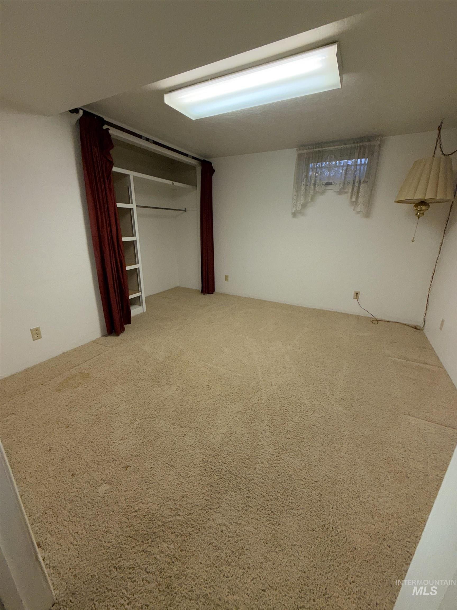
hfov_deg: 85.7
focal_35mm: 14
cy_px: 305
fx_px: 246
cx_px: 228
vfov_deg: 102.1
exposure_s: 1/120
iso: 50
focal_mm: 2.22
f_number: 2.2
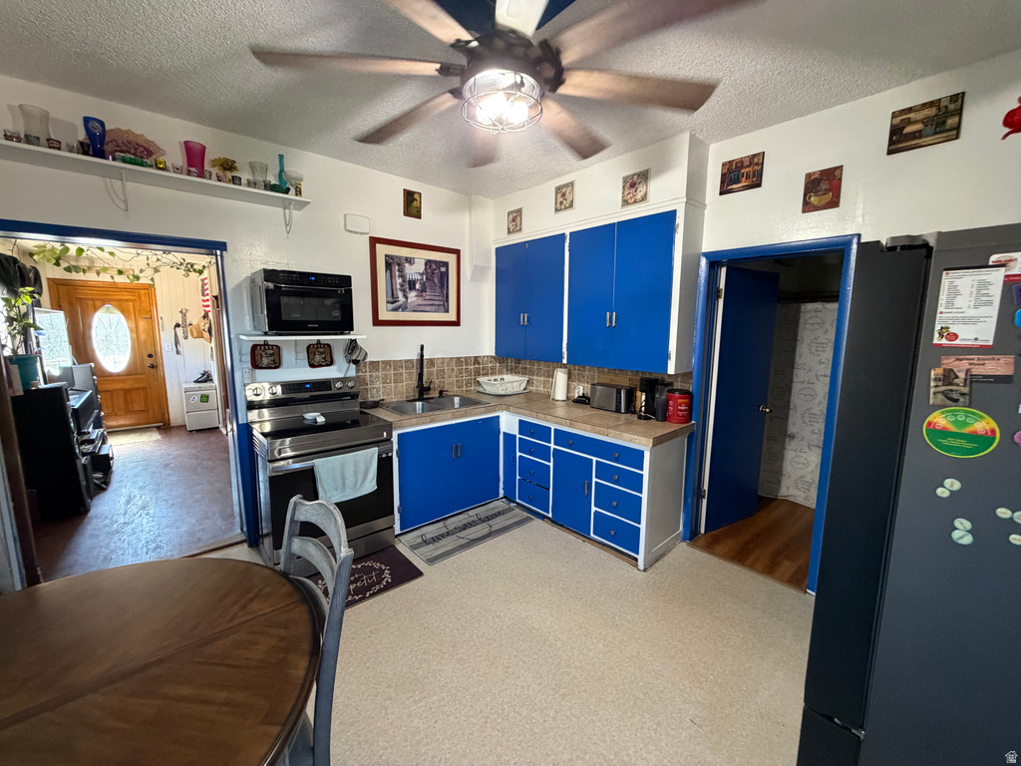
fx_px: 413
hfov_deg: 102.1
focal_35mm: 14
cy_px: 383
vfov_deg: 85.7
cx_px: 510
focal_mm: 2.22
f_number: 2.2
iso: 400
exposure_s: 1/60
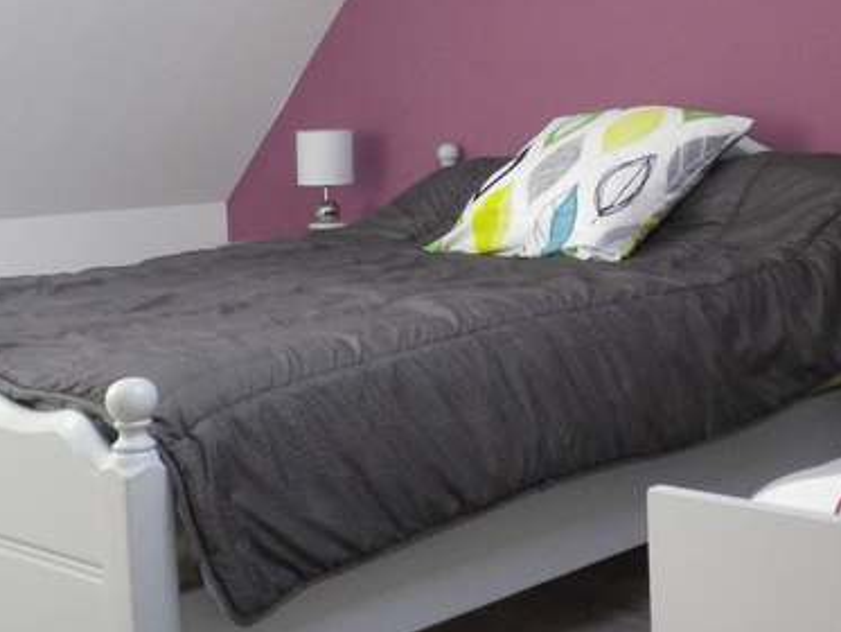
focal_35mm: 60
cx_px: 559
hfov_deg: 31.9
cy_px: 160
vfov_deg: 24.2
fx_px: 1458
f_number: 3.5
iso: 400
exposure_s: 1/50
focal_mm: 5.05
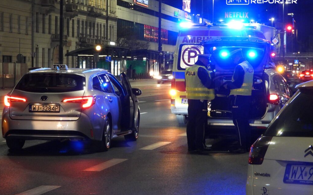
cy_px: 83
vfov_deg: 10.6
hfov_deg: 17.0
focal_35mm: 123
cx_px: 157
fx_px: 1049
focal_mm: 20.7
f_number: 4
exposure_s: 1/13
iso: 800
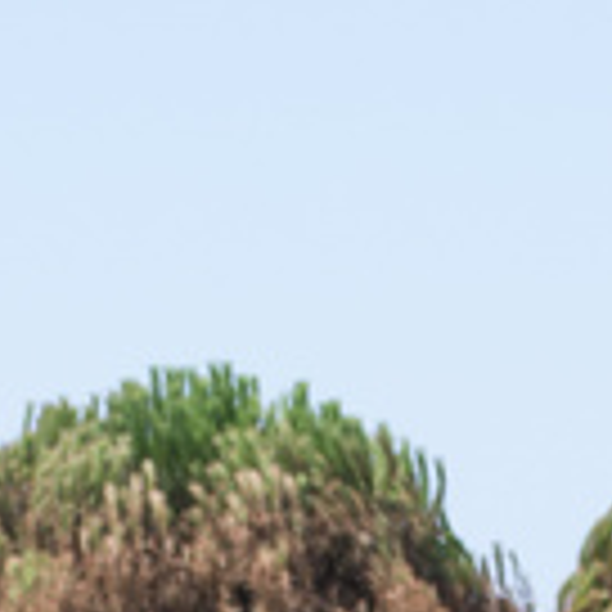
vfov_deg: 3.9
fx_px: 9001
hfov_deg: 3.9
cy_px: 1228
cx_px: 634
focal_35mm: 450
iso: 100
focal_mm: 32
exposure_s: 1/200
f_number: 6.3
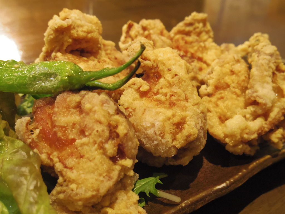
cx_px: 142
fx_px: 387
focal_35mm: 47
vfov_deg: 30.9
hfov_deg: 40.4
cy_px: 107
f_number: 2.8
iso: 1000
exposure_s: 1/60
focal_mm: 8.5
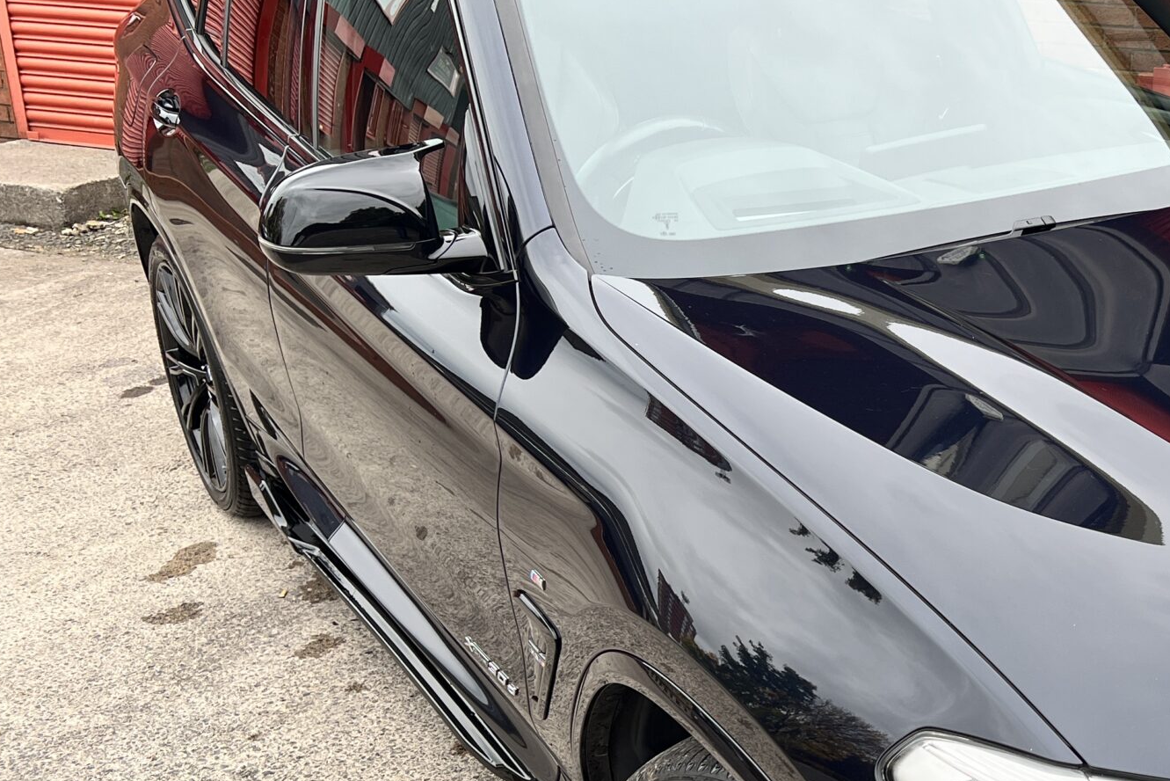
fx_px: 1690
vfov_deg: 25.7
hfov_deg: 35.7
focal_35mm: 52
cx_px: 1070
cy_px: 574
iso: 40
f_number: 1.5
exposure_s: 1/218
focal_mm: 5.7
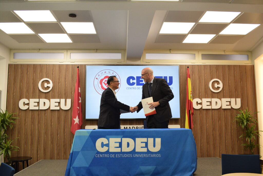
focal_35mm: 33
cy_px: 88
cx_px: 132
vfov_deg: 40.0
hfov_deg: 57.2
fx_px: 241
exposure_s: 1/160
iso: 1600
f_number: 6.3
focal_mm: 22
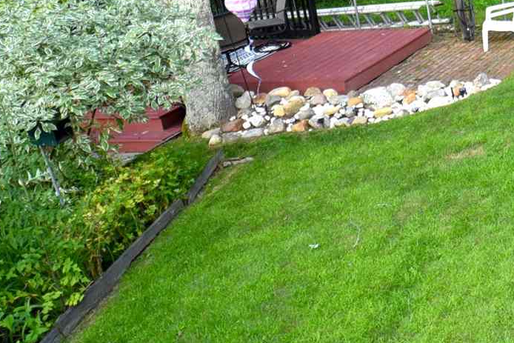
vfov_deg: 21.6
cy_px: 61
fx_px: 885
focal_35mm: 62
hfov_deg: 25.1
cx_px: 759
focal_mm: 14
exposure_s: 1/160
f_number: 2.8
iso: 200
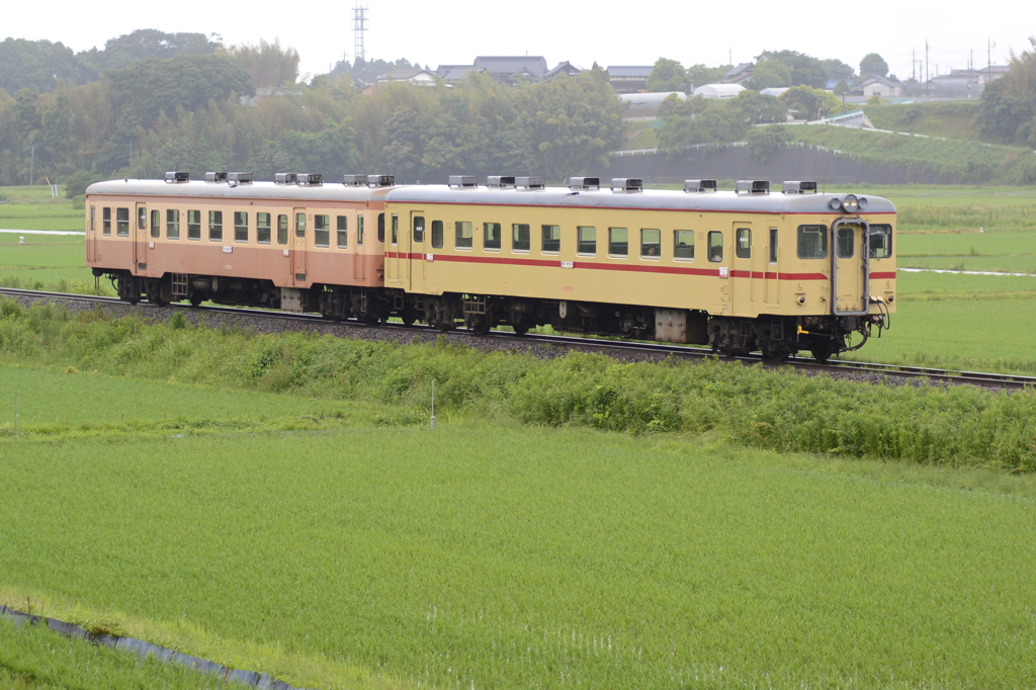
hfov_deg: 15.2
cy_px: 345
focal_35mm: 135
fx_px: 3884
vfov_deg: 10.2
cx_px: 518
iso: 160
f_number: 2.5
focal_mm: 50
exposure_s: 1/500
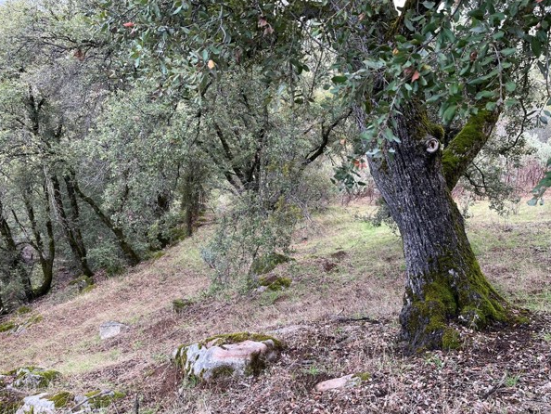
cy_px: 206
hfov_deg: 63.4
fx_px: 446
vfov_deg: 49.8
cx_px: 277
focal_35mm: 28
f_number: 1.6
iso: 40
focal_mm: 5.1
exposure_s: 1/158
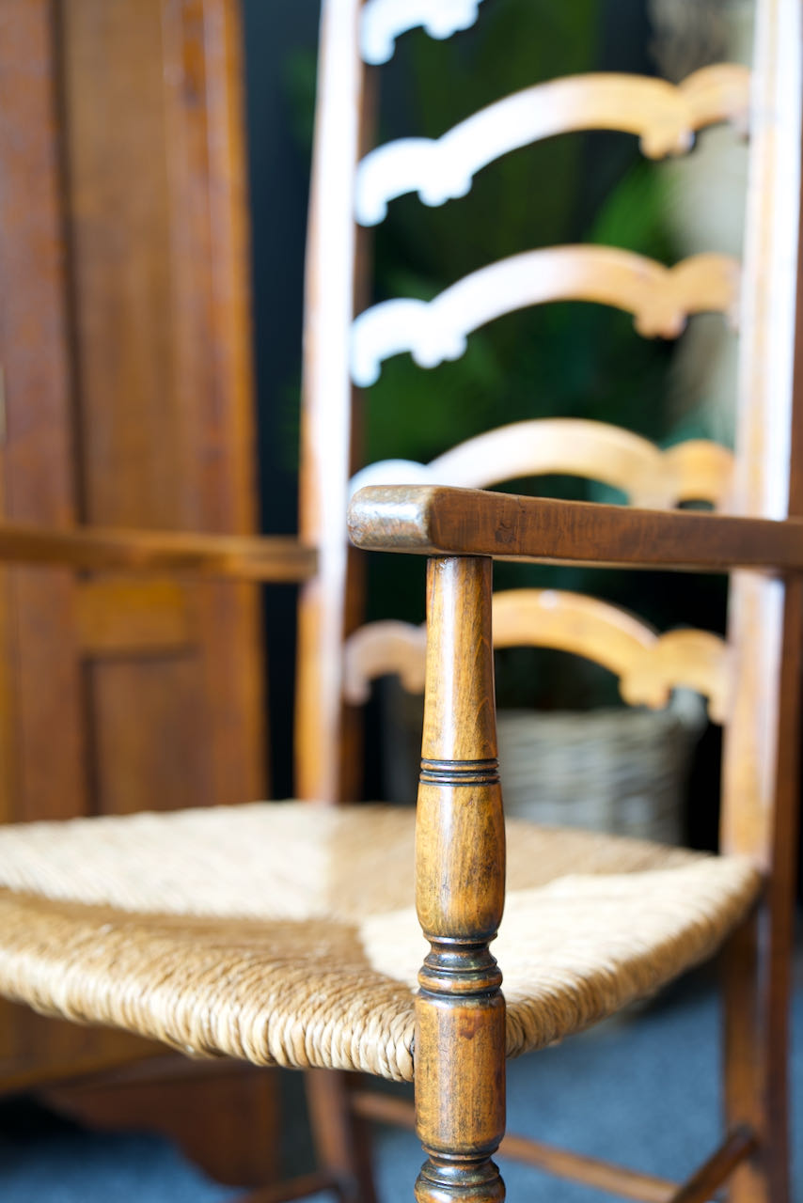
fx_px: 1438
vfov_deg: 45.4
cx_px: 402
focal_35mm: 43
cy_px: 602
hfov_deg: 31.2
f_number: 2.8
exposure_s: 1/80
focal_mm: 43
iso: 320
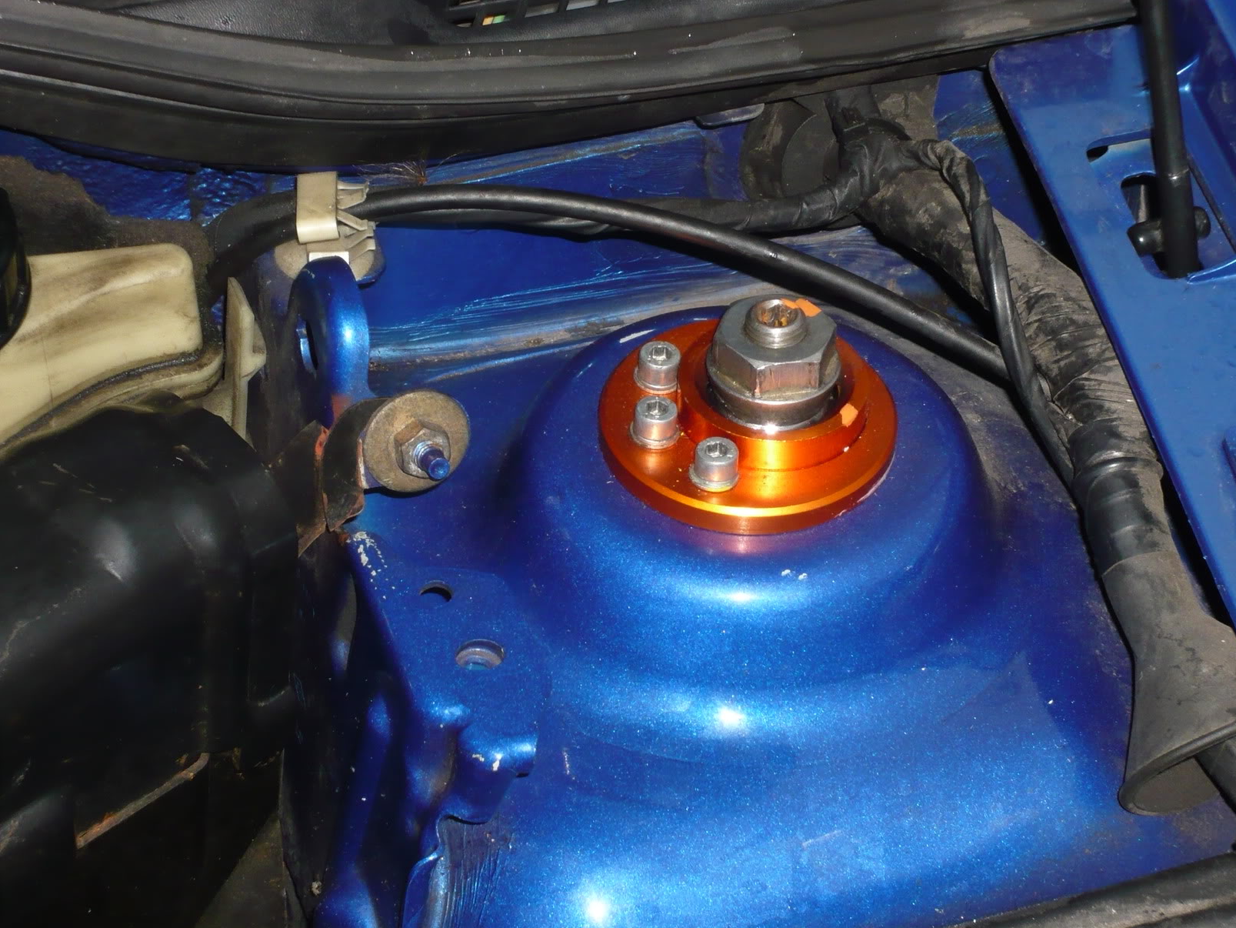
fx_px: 3893
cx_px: 673
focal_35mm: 109
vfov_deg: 13.6
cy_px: 492
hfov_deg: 18.0
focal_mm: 16.4
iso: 200
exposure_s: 1/60
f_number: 5.6
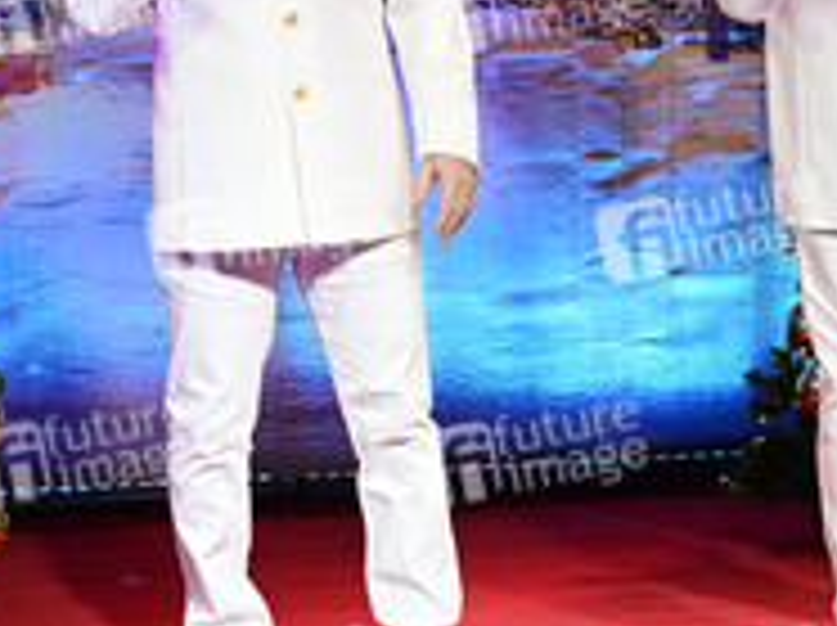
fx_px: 4226
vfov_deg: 8.4
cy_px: 117
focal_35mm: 175
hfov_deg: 11.3
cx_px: 592
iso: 2000
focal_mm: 75
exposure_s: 1/320
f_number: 5
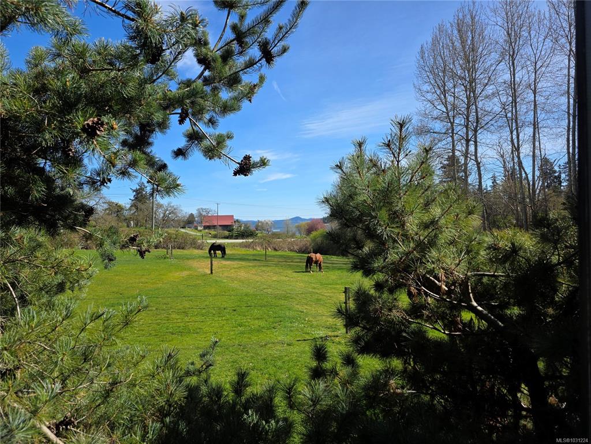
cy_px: 222
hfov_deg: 73.9
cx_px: 296
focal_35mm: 23
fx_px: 393
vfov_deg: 58.9
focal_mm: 6.3
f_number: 1.7
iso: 80
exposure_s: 1/3372
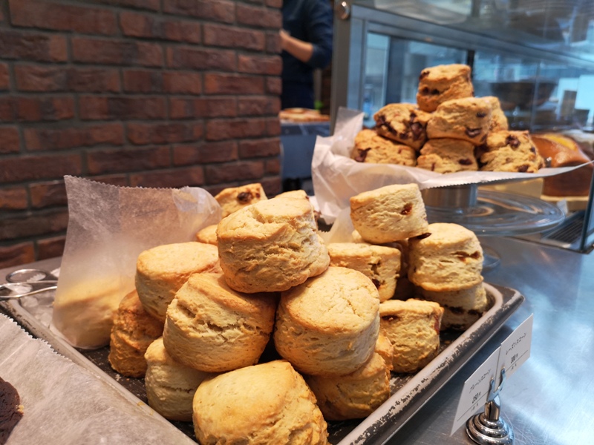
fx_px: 463
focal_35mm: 27
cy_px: 222
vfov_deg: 51.4
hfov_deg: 65.3
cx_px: 297
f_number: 1.8
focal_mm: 3.95
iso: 100
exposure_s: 1/120
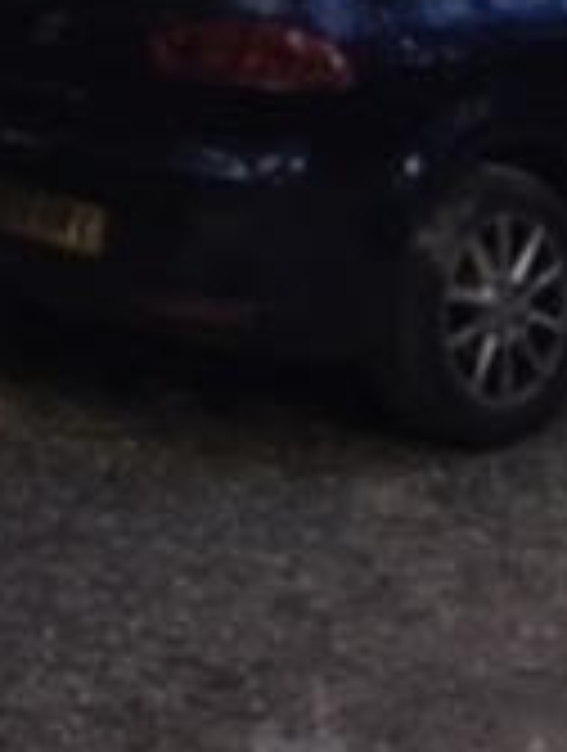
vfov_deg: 13.2
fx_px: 2894
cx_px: -86
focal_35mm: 133
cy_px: -639
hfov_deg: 11.0
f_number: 2.2
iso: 25
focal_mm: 4.15
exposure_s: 1/358
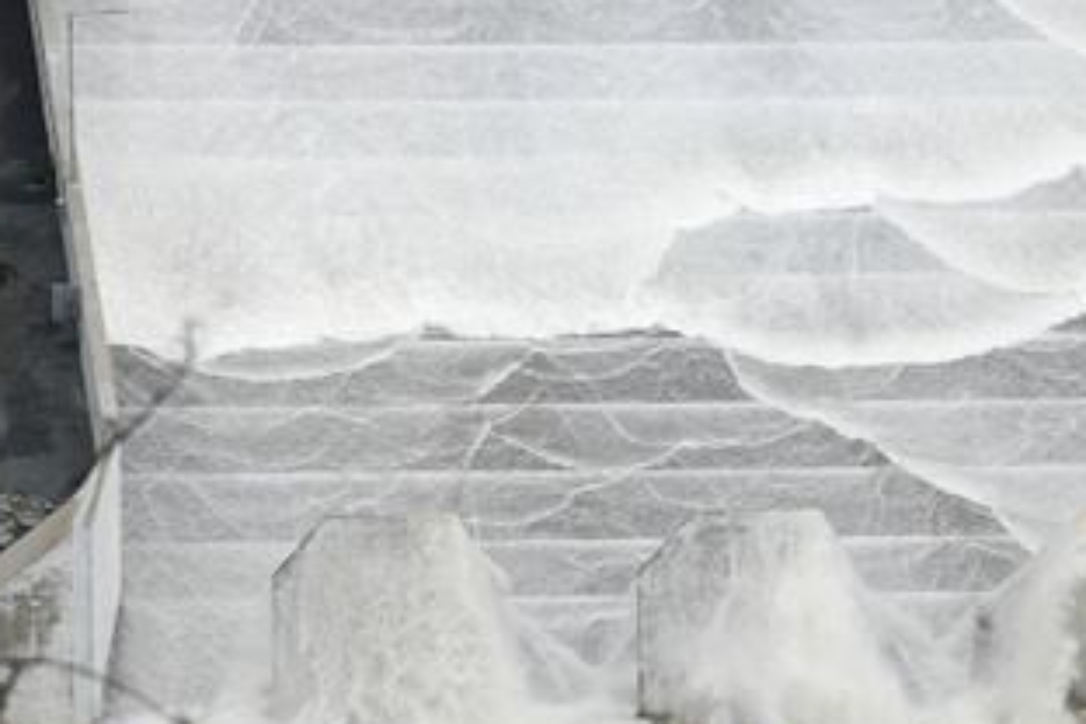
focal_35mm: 459
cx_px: 1037
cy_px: 691
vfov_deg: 3.0
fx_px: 13845
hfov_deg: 4.5
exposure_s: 1/2500
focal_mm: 220
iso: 400
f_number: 8
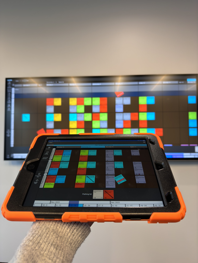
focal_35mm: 24
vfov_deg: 71.6
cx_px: 99
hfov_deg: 56.8
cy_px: 132
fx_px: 183
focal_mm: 6.86
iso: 125
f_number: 1.78
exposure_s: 1/96
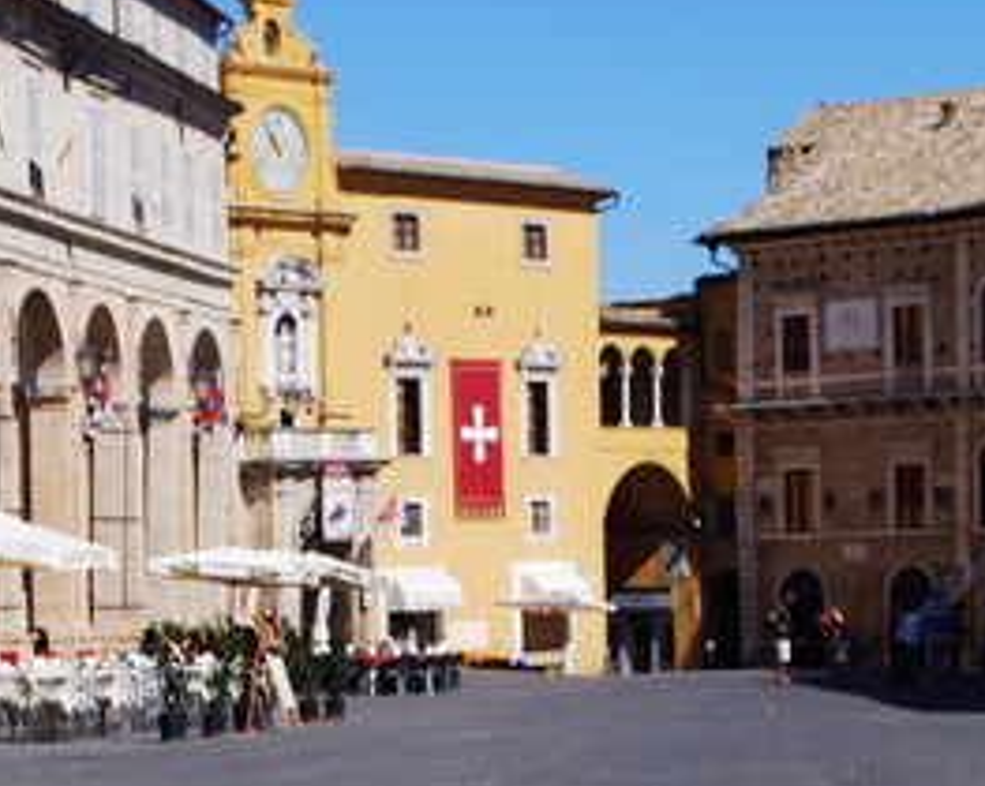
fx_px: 3496
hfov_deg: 16.0
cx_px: 281
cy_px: 949
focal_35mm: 120
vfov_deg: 12.5
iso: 100
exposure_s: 1/250
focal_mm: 28
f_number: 8
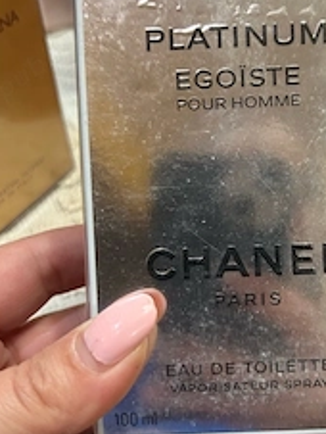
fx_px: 577
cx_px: 245
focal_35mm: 46
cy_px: 225
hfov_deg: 31.0
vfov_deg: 41.2
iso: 320
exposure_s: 1/50
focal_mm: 5.7
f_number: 1.5
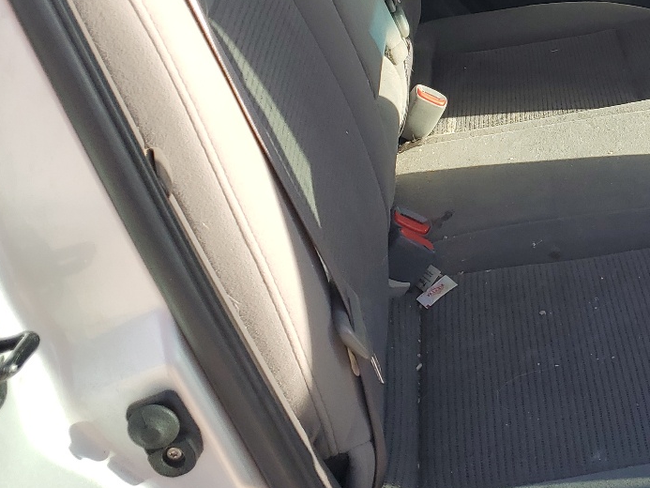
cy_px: 42
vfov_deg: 23.7
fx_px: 1127
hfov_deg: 30.3
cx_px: 620
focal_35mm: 60
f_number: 1.5
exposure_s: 1/526
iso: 50
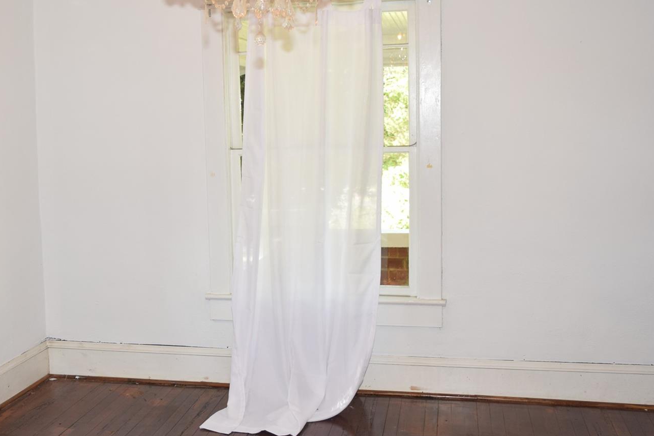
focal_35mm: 43
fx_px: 781
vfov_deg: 31.2
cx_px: 233
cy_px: 208
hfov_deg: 44.9
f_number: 4.5
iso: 400
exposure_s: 1/80
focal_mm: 18
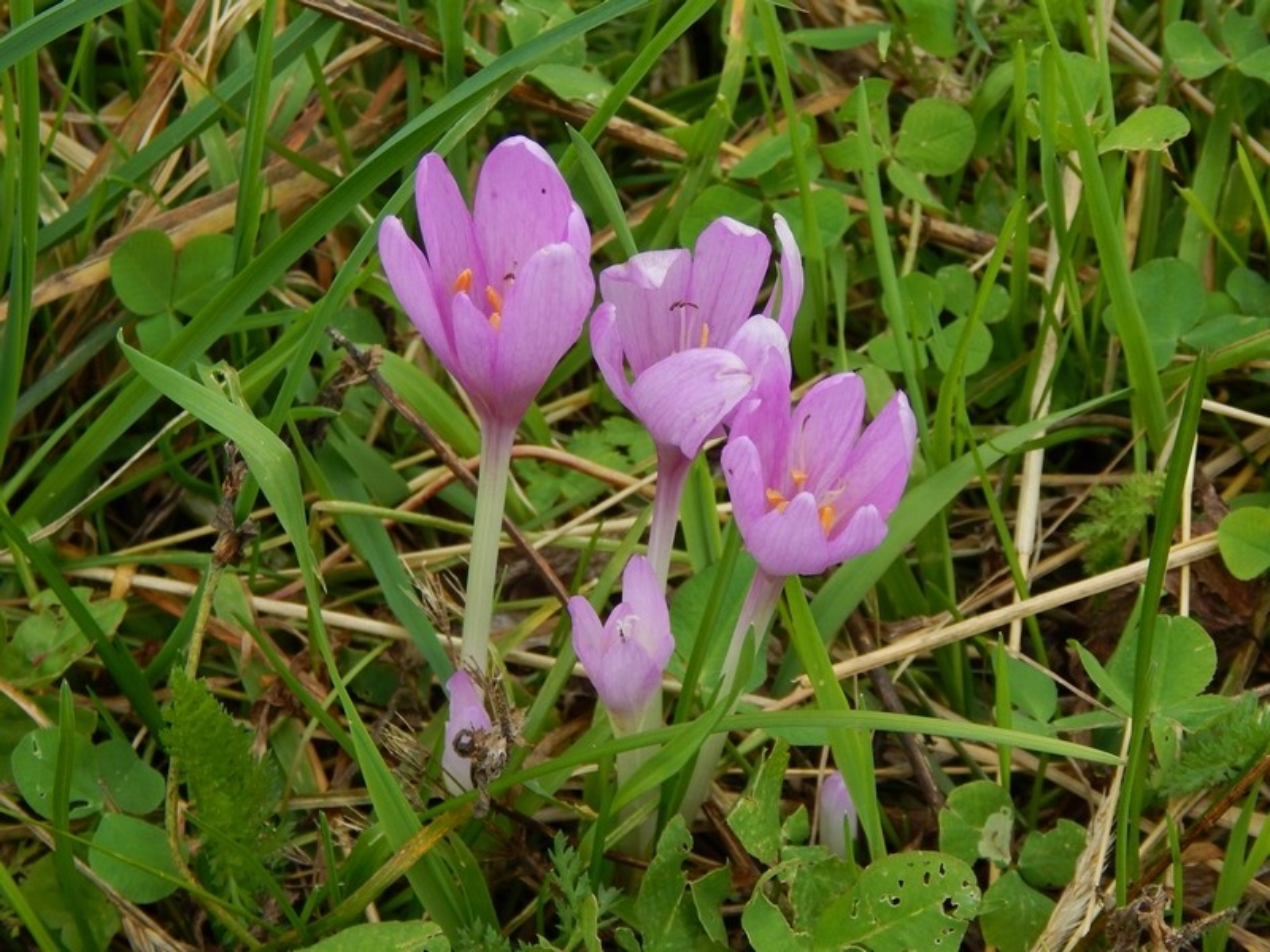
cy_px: 476
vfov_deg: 11.2
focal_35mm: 132
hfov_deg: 14.9
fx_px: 4843
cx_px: 635
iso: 125
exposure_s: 1/250
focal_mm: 23.4
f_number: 4.8
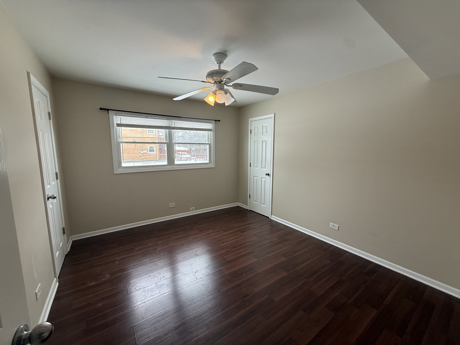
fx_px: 186
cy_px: 172
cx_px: 230
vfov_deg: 85.7
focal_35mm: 14
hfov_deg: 102.1
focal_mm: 2.22
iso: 100
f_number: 2.2
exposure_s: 1/120
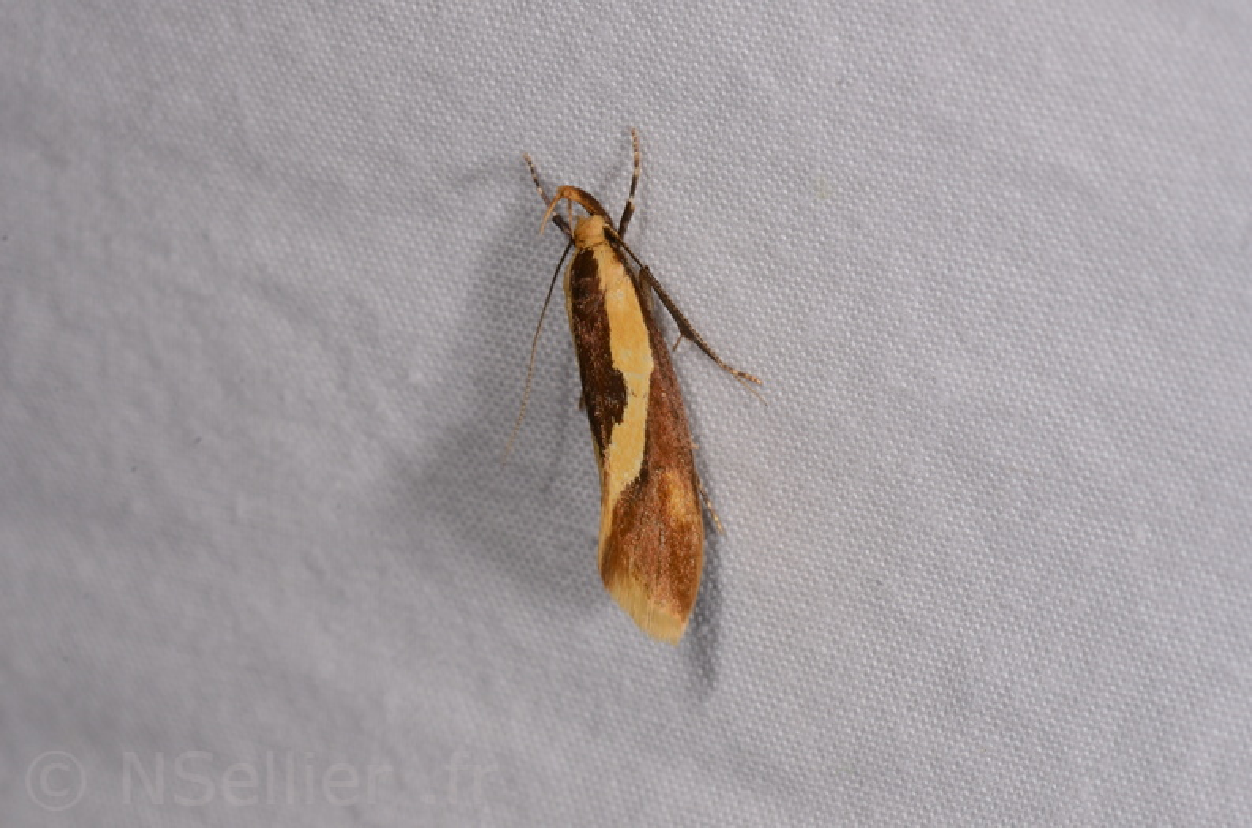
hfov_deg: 16.1
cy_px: 414
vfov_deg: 10.7
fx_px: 4424
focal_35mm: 128
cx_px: 626
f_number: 25
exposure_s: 1/60
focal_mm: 85
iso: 100
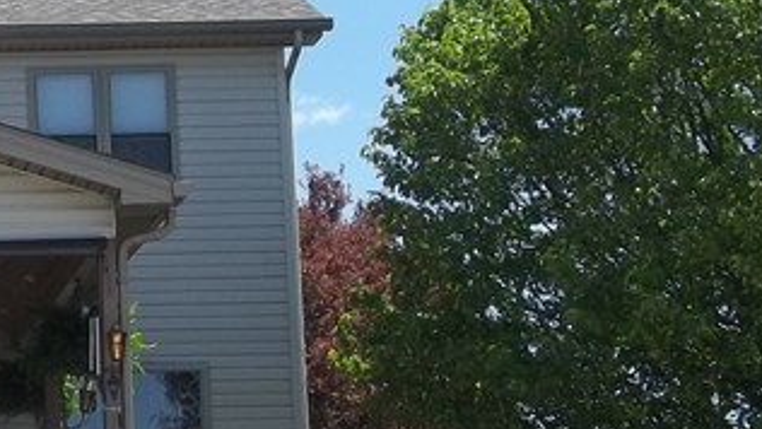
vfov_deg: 10.7
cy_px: 282
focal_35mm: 113
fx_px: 2284
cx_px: -299
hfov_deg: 17.5
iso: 64
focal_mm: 5.7
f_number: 8.8
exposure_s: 1/125
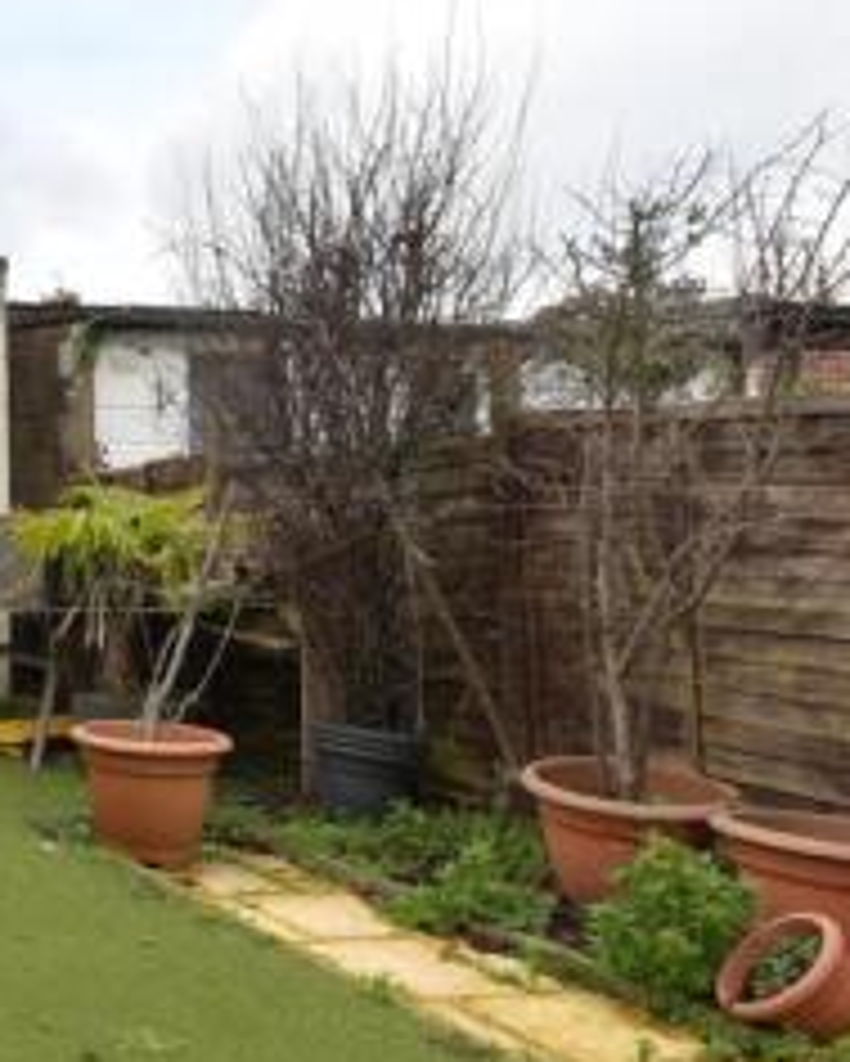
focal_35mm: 39
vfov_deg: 46.8
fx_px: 1226
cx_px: -340
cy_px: 479
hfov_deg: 28.7
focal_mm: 10
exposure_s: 1/80
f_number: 8
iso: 125
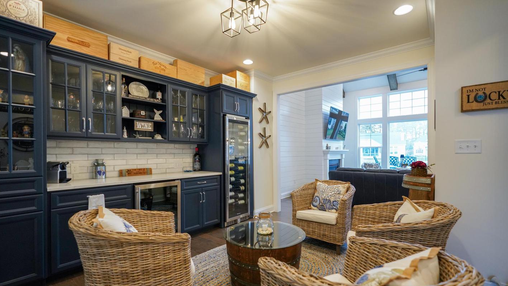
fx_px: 229
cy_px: 154
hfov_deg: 95.9
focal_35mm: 17
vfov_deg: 63.8
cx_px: 253
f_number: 2.8
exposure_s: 1/160
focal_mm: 16
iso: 1600
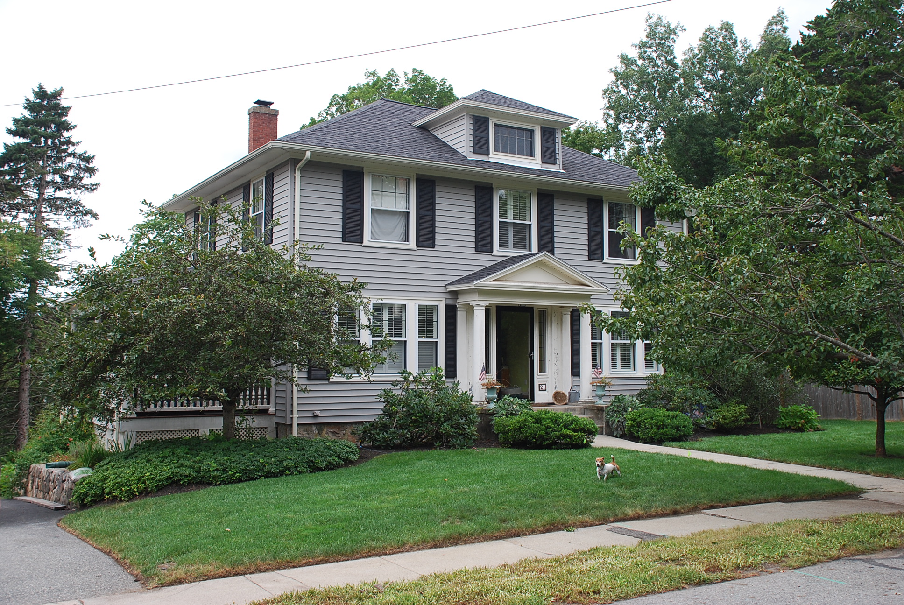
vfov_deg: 37.0
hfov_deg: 53.1
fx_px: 905
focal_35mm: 36
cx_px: 452
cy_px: 302
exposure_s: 1/125
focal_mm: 24
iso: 110
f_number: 5.6
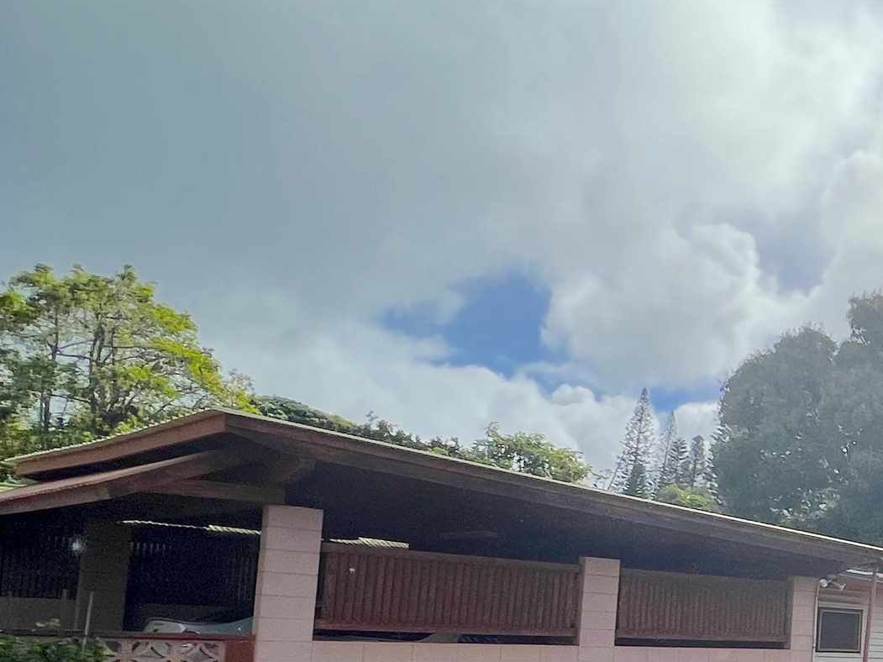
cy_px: 589
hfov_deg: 34.7
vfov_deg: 35.6
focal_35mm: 38
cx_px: 1143
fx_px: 969
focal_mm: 1.57
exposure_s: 1/3425
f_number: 1.8
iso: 32
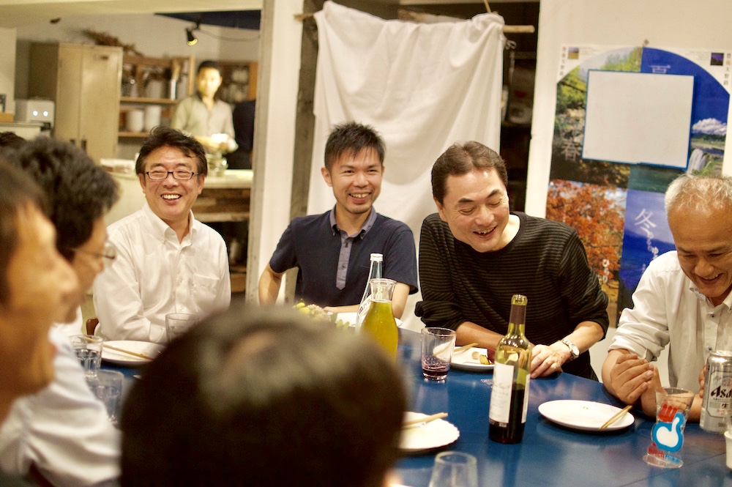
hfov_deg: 37.9
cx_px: 366
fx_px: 1067
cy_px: 244
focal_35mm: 52
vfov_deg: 25.7
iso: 1600
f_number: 2
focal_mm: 35
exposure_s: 1/100
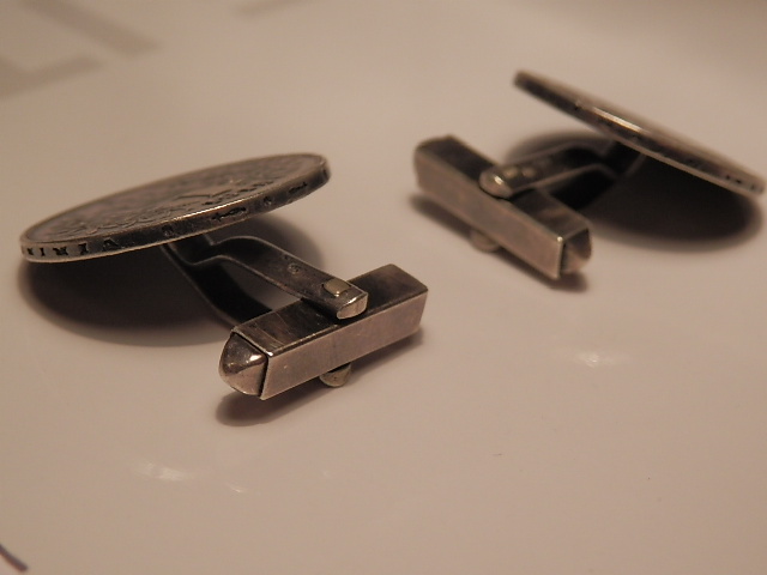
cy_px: 288
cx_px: 384
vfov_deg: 22.3
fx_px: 1462
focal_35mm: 66
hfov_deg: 29.4
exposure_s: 1/100
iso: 250
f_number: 4.4
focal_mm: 11.9
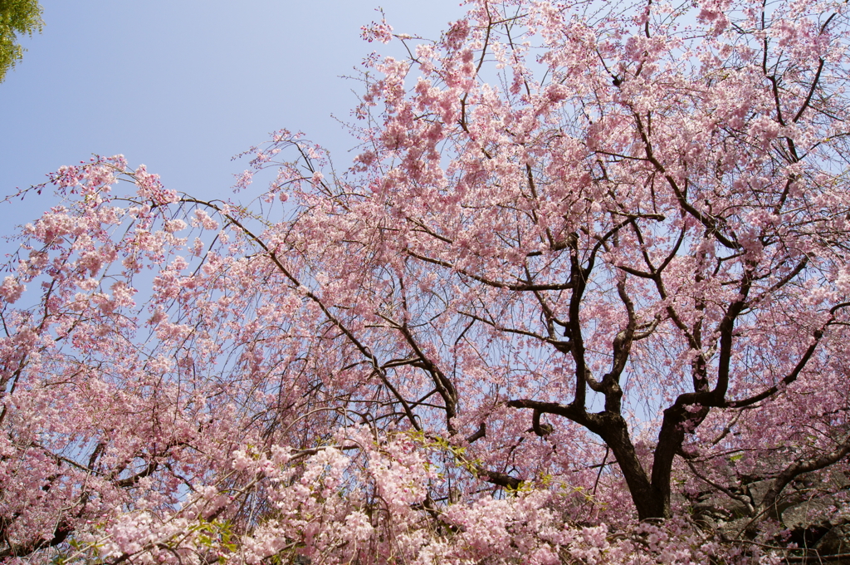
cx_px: 425
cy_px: 282
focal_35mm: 27
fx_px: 637
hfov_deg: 67.4
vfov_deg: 47.8
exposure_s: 1/160
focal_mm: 18
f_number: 11
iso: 100
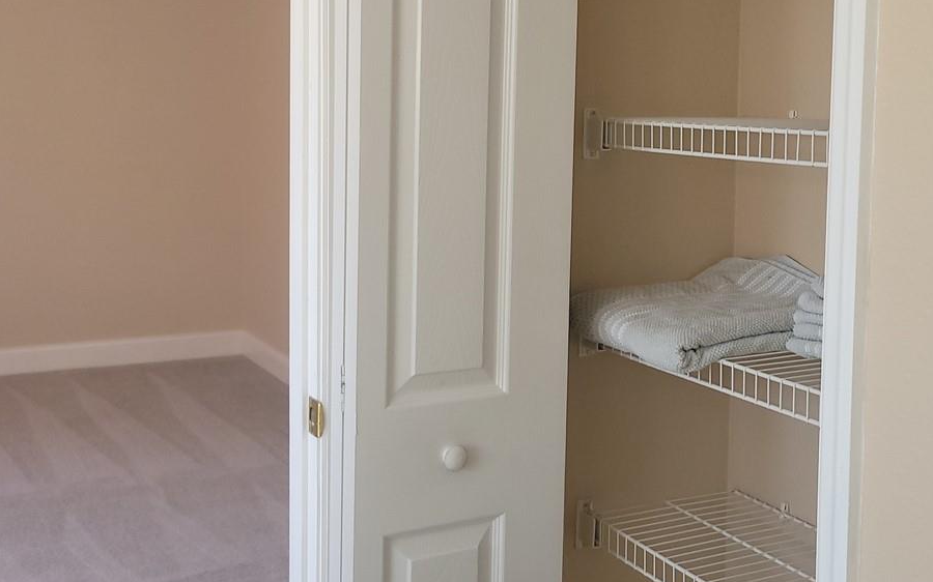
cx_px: 496
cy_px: 202
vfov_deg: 26.2
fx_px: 1246
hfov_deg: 41.0
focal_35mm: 49
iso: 64
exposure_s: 1/120
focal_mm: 5.4
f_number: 1.8
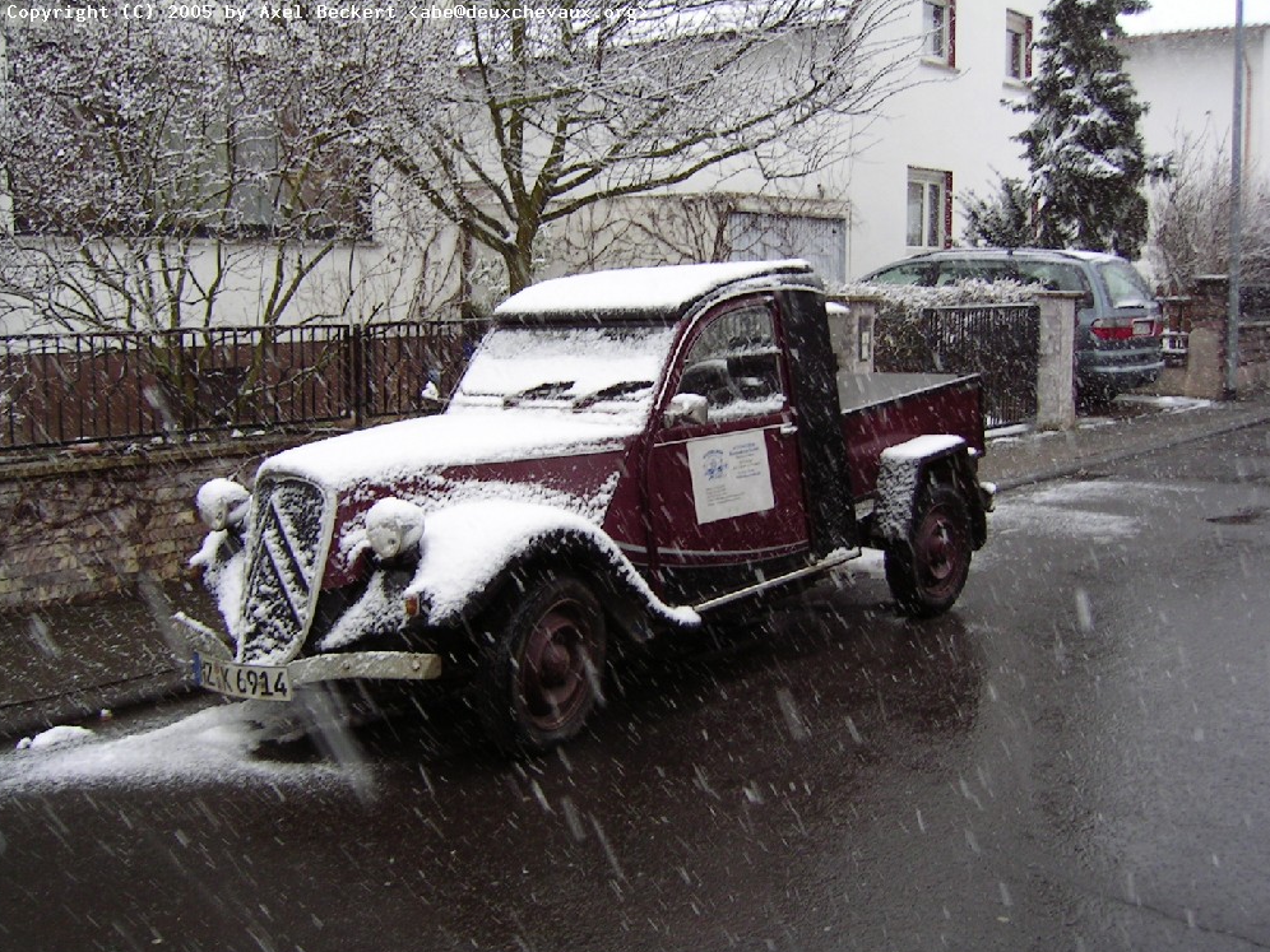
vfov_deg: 38.7
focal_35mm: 37
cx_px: 646
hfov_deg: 50.1
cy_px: 477
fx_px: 1357
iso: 71
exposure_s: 1/45.9
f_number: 2.8
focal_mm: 5.6
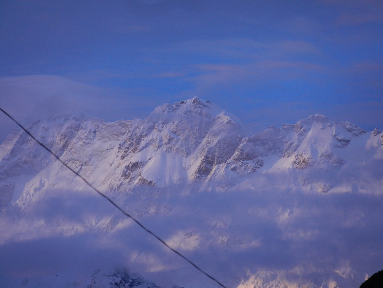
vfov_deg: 3.3
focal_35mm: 450
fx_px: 4979
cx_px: 192
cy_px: 144
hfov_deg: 4.4
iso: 280
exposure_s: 1/125
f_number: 5.9
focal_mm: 81
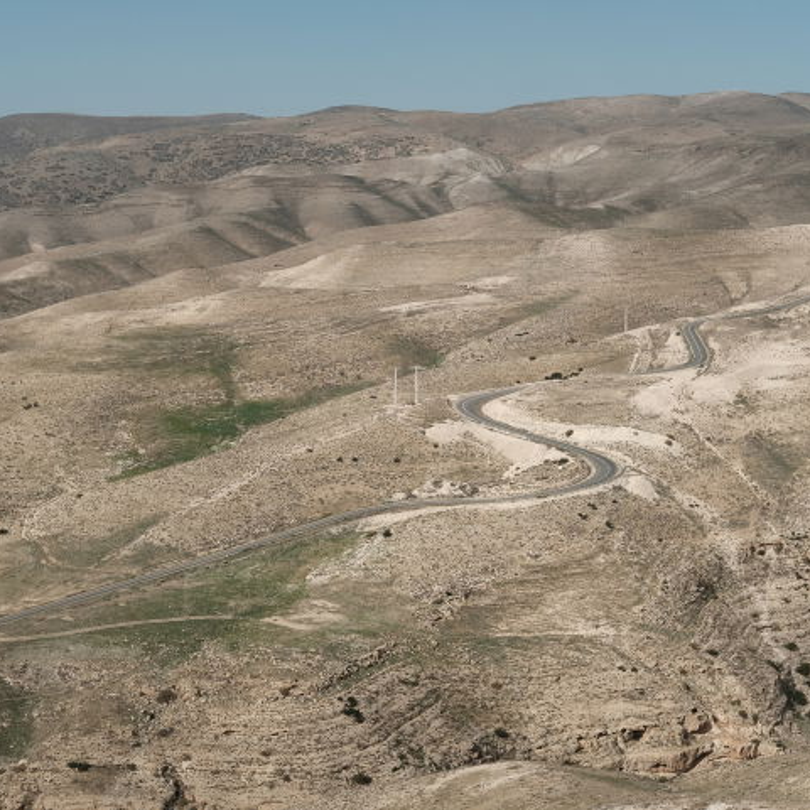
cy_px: 406
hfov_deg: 25.4
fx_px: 1800
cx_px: 415
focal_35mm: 68
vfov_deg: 25.4
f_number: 4.5
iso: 200
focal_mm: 35
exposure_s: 1/3000
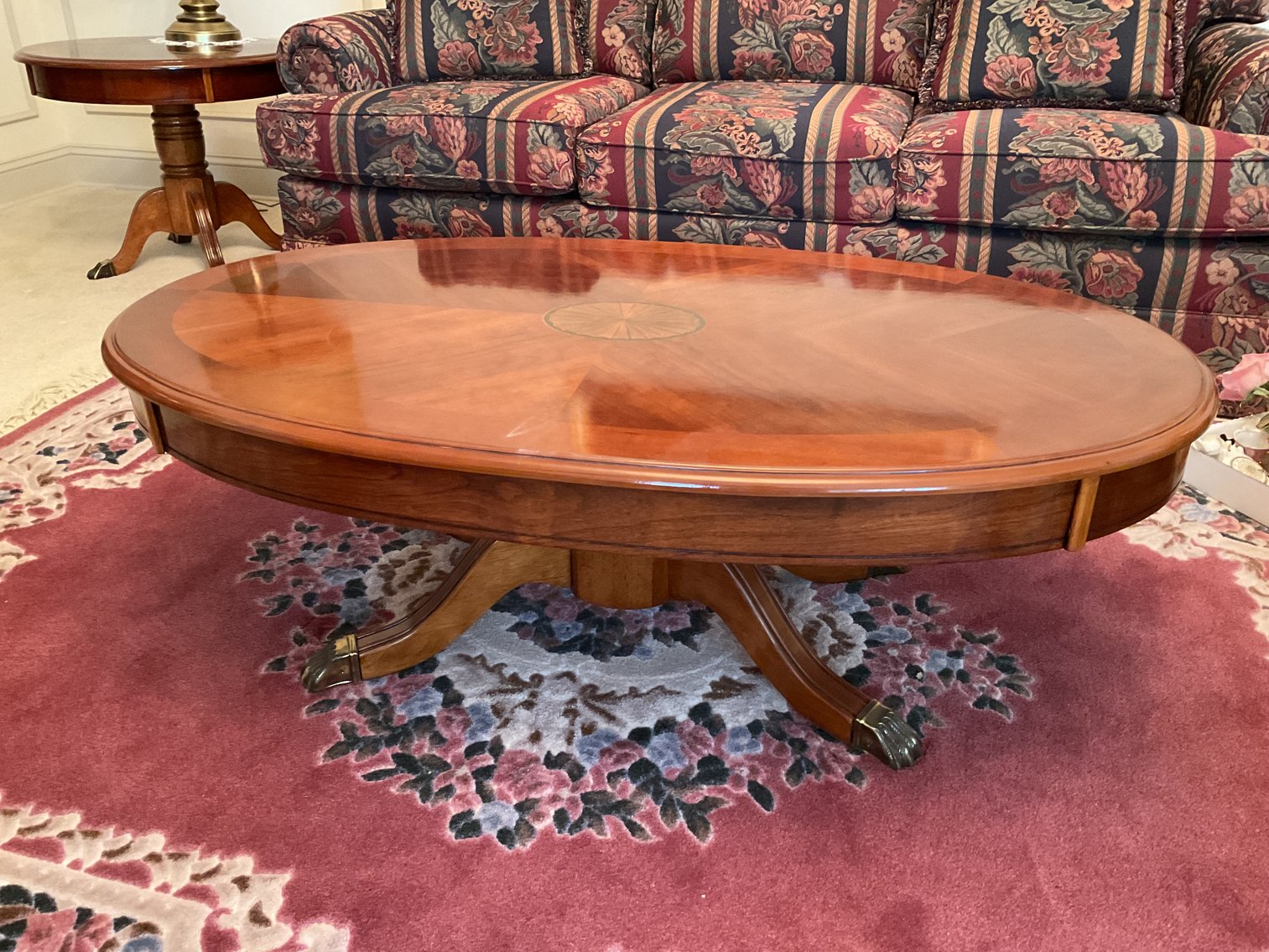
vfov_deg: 48.2
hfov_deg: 61.7
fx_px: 1063
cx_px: 634
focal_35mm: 29
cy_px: 476
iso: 400
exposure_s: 1/30
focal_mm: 3
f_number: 1.8
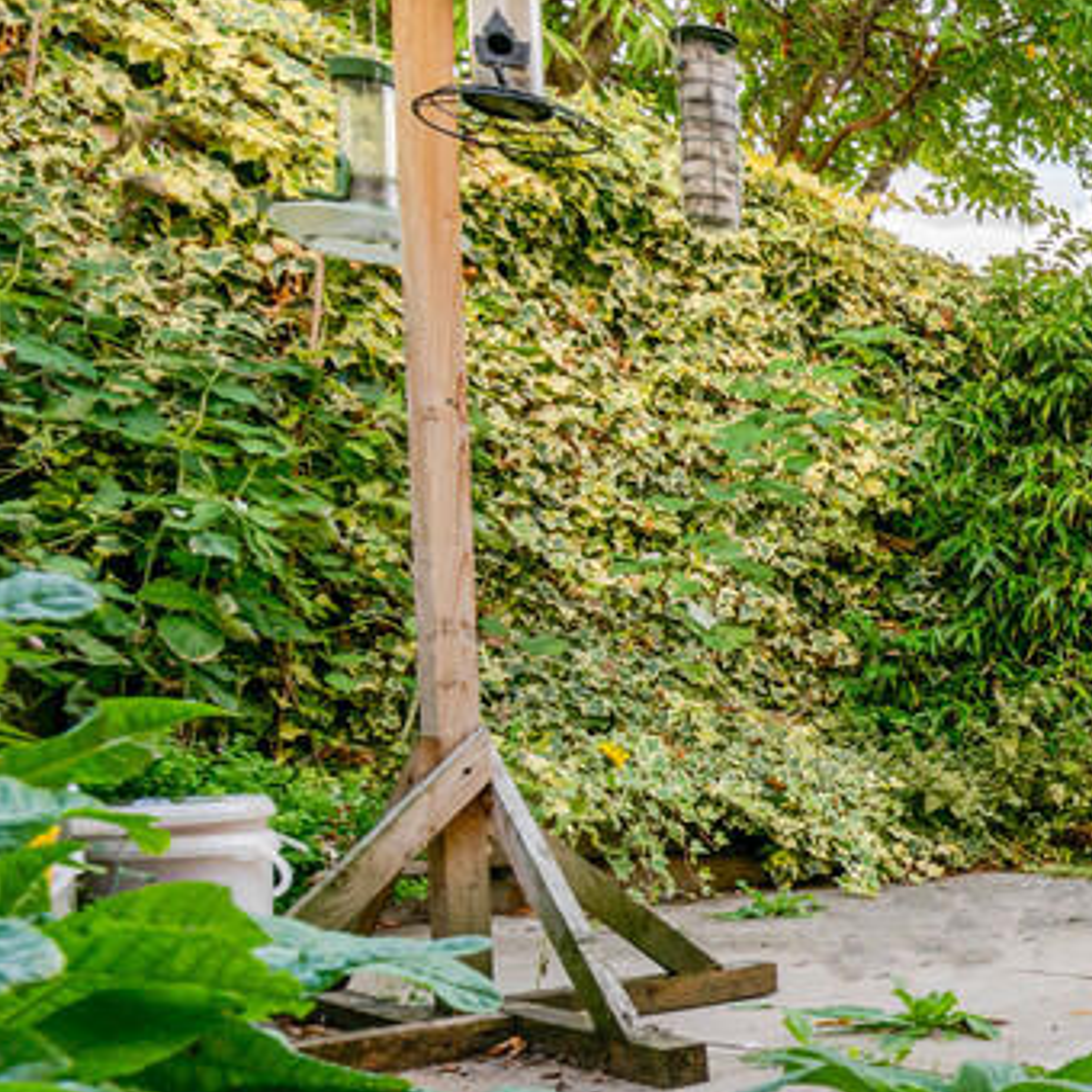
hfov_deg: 27.8
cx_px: 1635
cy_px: 853
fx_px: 1463
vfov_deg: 39.5
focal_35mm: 41
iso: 250
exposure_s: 1/200
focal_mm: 16
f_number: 8
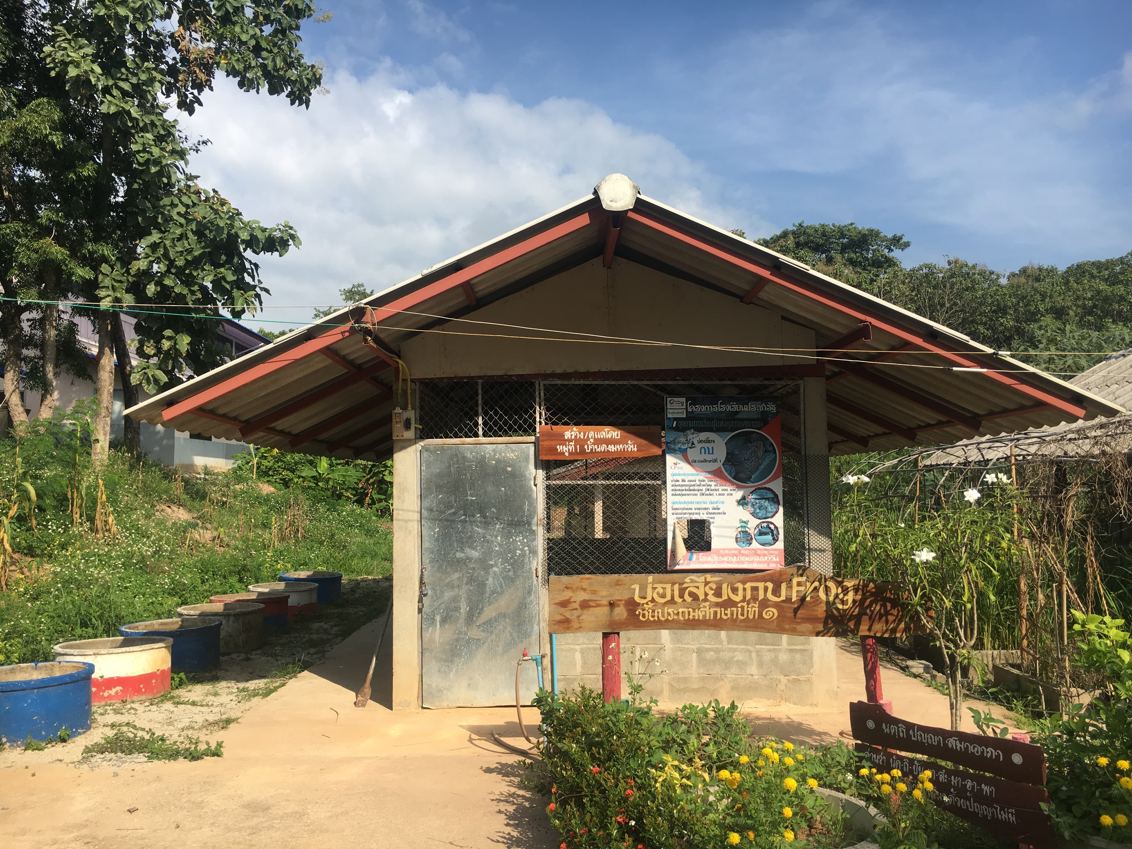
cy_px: 424
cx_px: 566
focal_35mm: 29
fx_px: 948
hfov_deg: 61.7
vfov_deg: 48.2
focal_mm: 4.15
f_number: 2.2
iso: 25
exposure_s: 1/1425
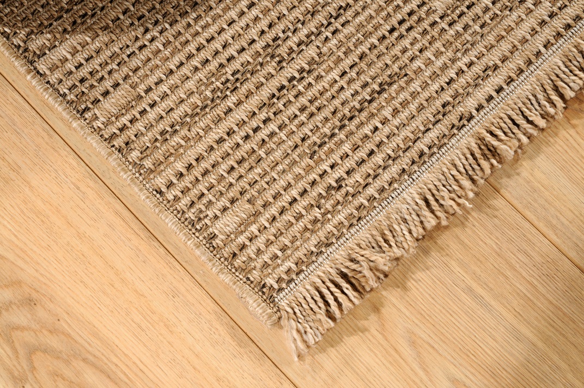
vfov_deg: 14.7
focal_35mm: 93
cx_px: 292
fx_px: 1507
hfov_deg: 21.9
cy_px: 194
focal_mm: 62
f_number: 25
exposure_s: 1/160
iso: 500
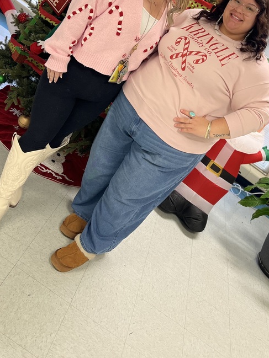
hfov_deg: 35.0
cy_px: 76
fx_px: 425
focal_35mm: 41
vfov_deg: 43.8
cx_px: 167
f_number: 1.5
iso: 125
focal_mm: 5.7
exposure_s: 1/60
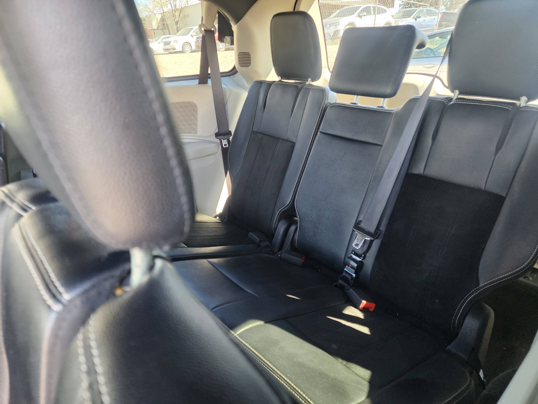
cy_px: 202
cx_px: 269
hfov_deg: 73.9
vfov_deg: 58.9
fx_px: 357
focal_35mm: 23
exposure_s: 1/120
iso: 400
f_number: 1.8
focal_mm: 6.4
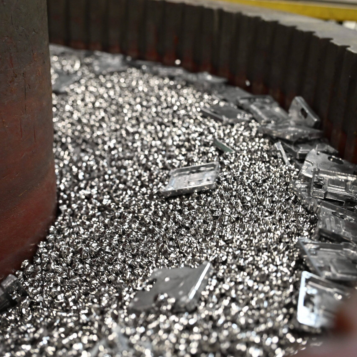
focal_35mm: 50
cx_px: 157
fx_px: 583
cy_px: 178
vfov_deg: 34.0
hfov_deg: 34.0
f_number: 4
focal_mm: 39
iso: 2200
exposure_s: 1/125
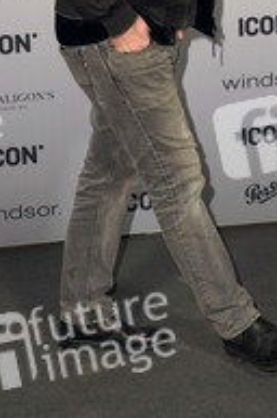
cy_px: 19
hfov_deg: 15.7
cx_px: 128
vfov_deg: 22.7
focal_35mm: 87
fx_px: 1008
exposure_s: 1/160
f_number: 5.6
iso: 1600
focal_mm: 42
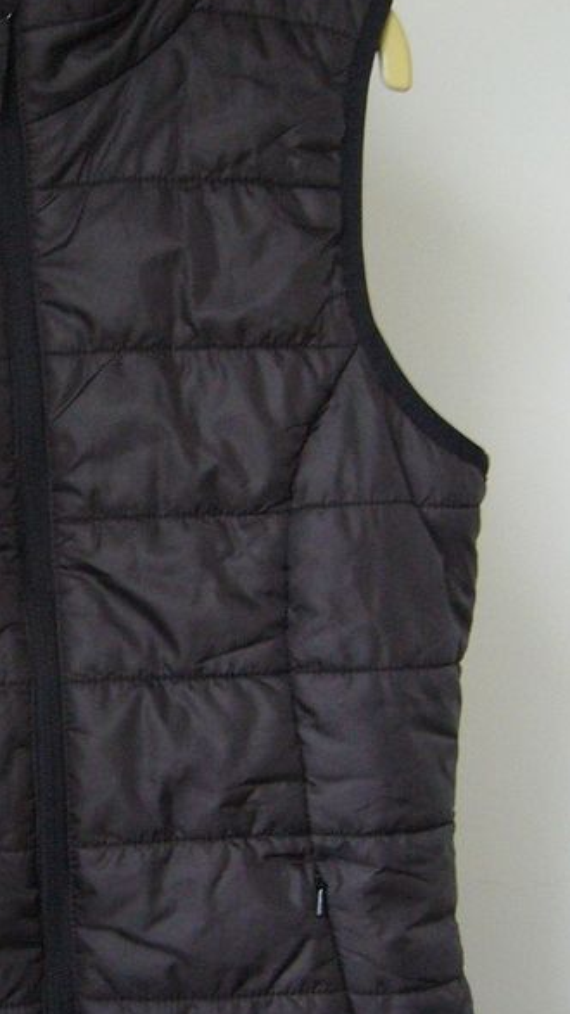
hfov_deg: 18.0
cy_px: 599
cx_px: -17
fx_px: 1747
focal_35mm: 65
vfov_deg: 32.3
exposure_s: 1/8
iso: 200
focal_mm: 5.8
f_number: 2.8
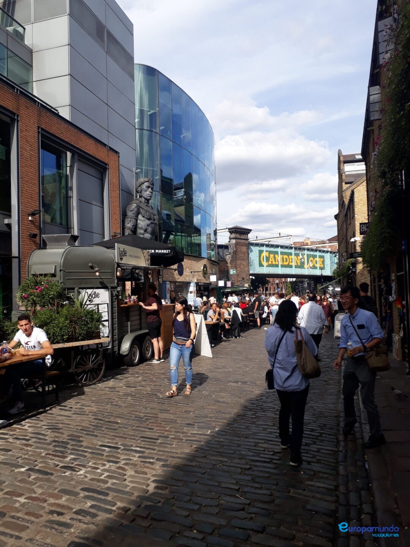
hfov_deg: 51.4
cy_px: 274
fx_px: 426
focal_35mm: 27
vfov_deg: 65.3
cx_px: 205
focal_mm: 3.6
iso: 40
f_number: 1.9
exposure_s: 1/1401
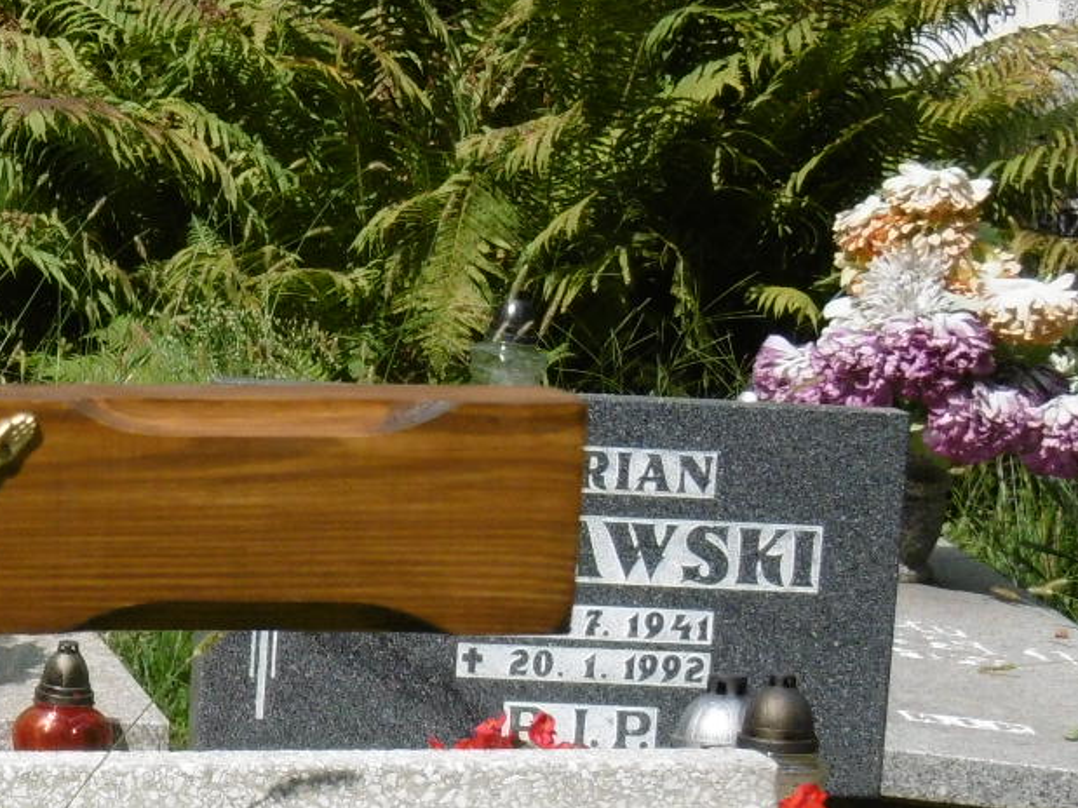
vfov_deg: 5.7
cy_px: 883
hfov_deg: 7.6
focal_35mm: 258
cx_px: -52
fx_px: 8033
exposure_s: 1/800
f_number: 4.5
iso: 100
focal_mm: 14
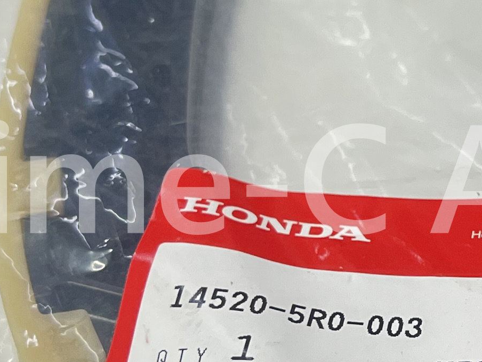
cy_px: 175
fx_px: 1615
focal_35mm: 116
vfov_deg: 12.8
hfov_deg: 16.5
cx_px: 521
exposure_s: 1/106
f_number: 1.5
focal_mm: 5.7
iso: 125
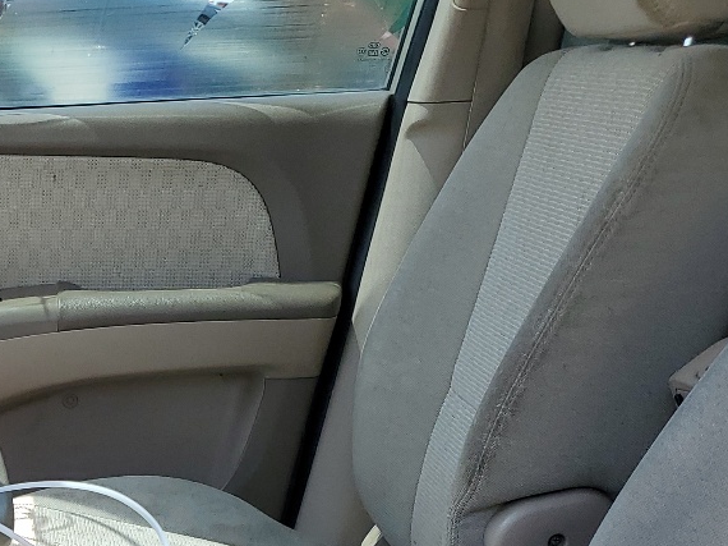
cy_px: 682
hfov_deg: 25.3
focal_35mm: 73
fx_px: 1535
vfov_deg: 18.9
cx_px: -15
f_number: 1.5
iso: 50
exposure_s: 1/769
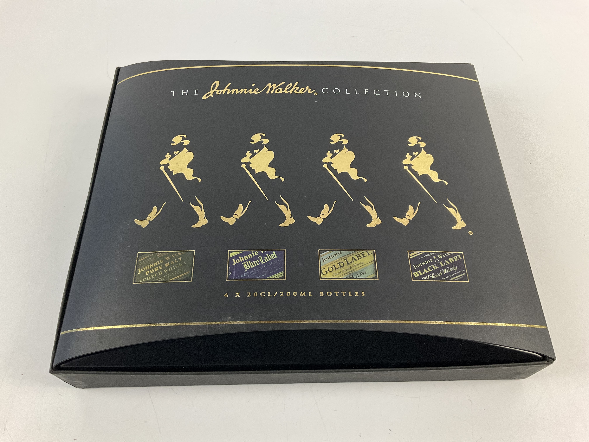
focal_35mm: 29
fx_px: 493
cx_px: 294
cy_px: 221
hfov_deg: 61.7
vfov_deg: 48.2
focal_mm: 3
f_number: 1.8
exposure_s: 1/50
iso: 64
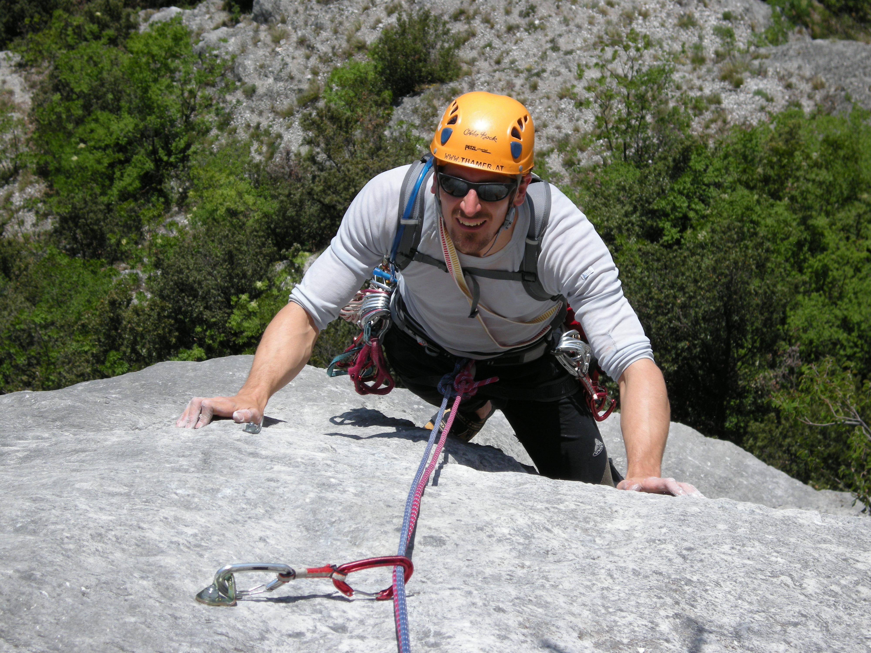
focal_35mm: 111
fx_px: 2793
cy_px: 326
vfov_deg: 13.3
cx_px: 436
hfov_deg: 17.7
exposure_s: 1/425
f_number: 5.4
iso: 64
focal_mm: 23.7
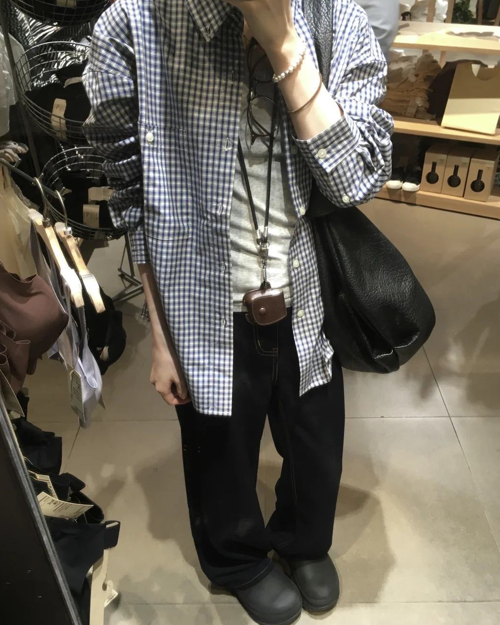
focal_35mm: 31
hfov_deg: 47.1
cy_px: 300
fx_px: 573
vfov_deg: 57.2
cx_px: 251
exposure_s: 1/33
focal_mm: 4.15
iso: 80
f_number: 2.2
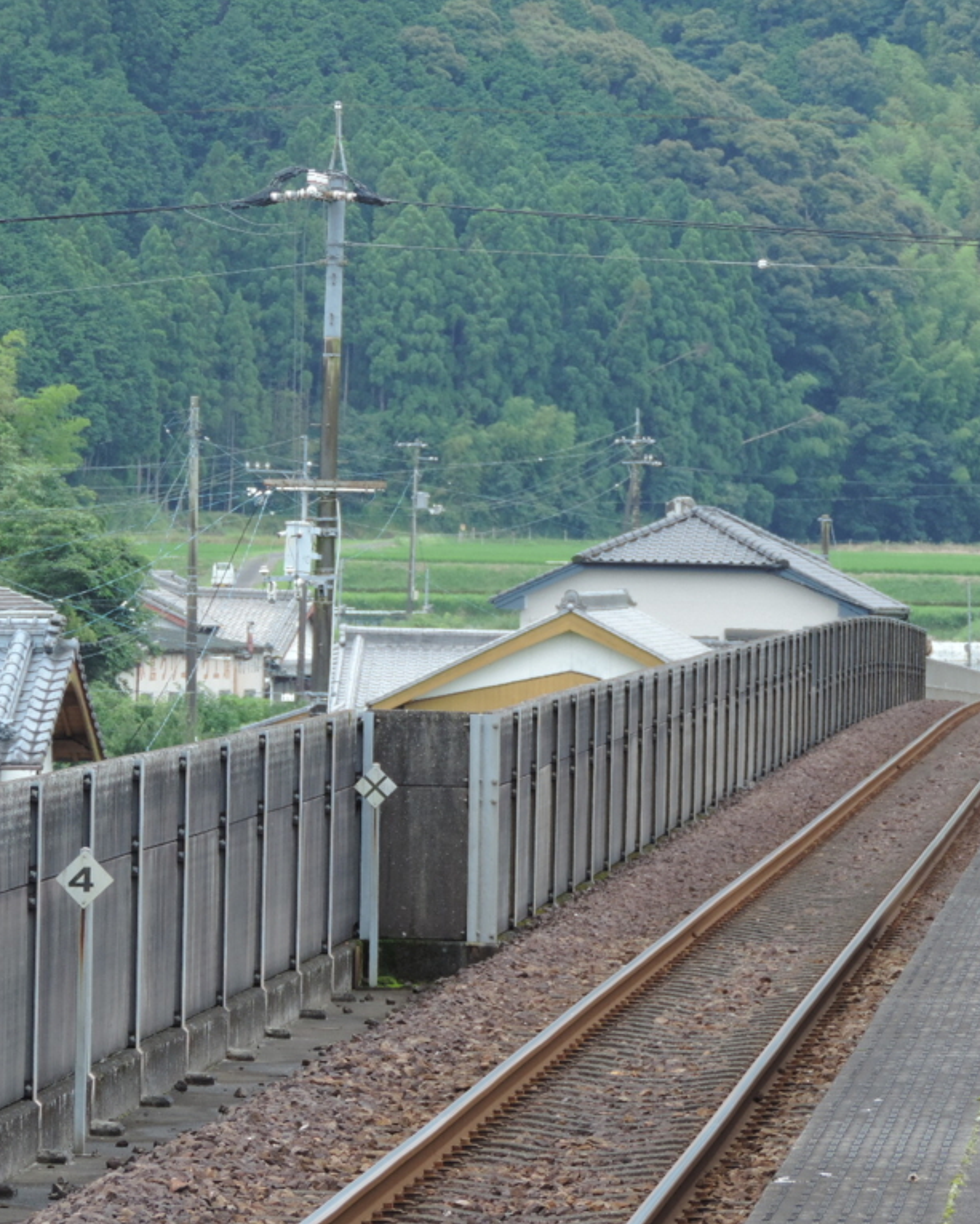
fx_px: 13013
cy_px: 612
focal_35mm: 359
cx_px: 623
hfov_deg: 4.3
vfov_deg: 5.4
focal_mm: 49
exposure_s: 1/200
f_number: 4.7
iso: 100
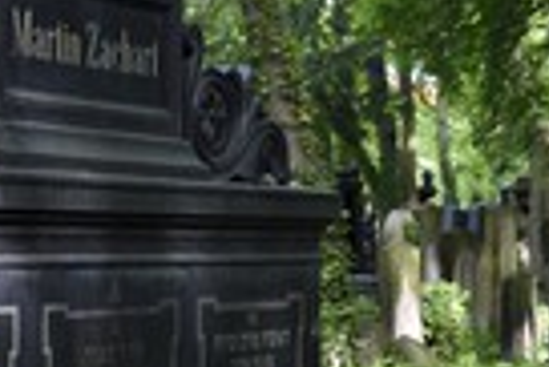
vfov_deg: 12.3
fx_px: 1695
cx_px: -246
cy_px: 286
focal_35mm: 111
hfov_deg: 16.9
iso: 800
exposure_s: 1/80
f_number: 9
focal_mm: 36
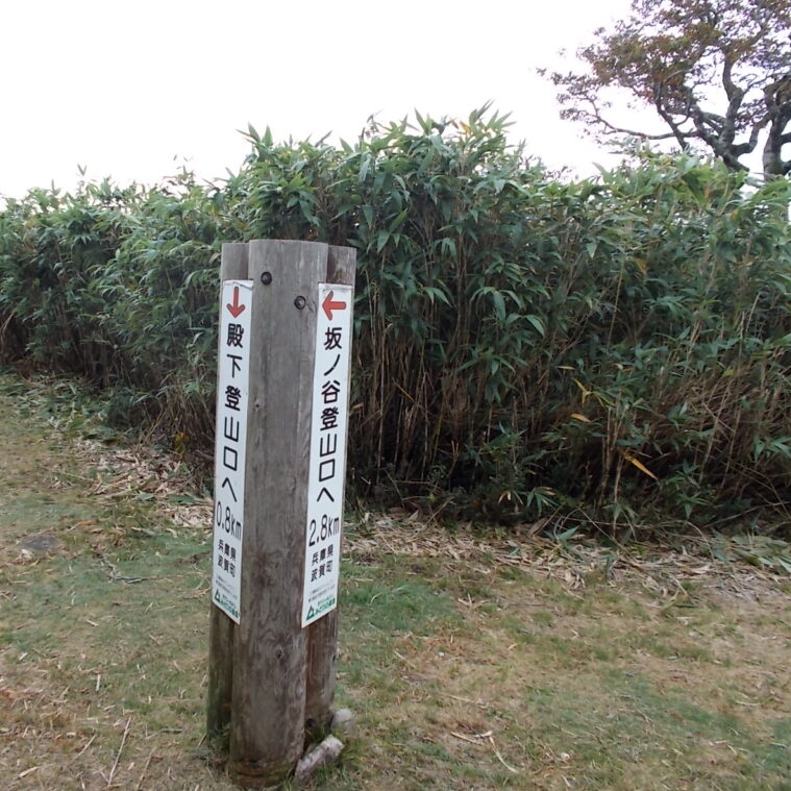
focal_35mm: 31
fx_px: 801
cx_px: 300
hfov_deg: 52.0
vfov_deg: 52.5
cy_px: 395
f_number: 3.2
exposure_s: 1/125
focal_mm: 4.6
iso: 80
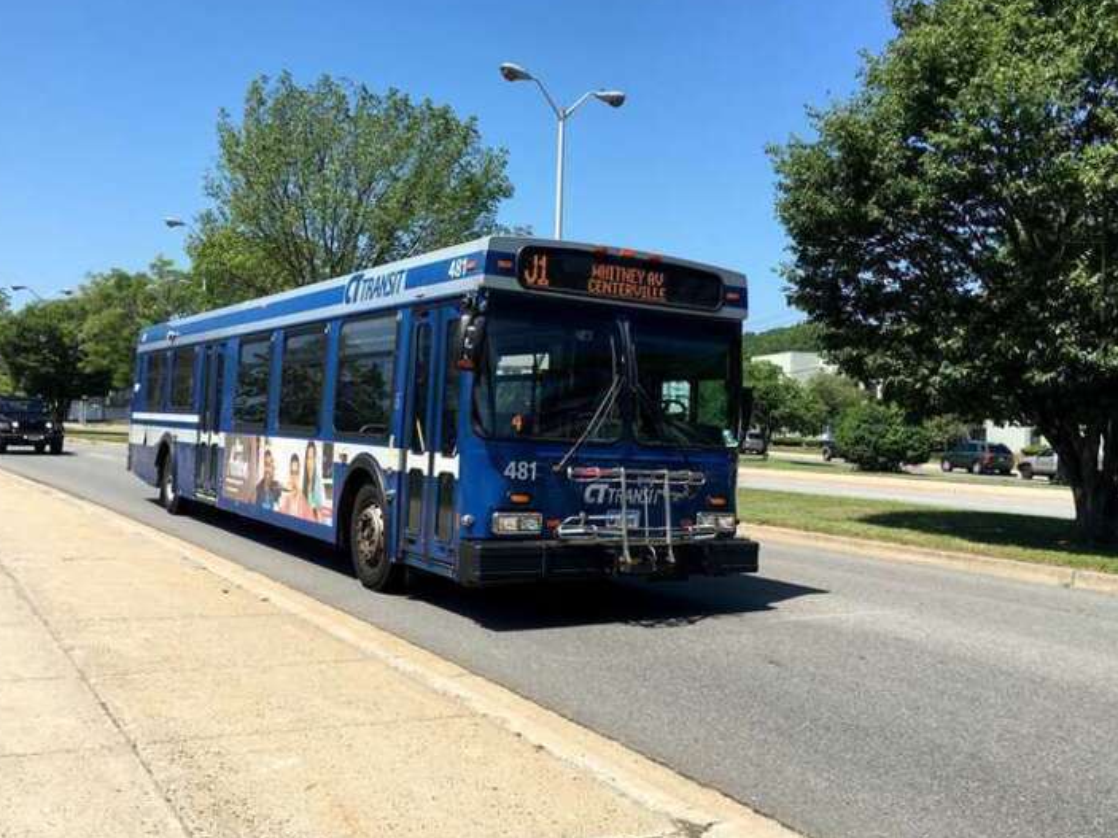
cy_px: 405
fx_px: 1066
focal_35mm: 33
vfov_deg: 42.9
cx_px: 536
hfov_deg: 55.3
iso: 25
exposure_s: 1/1282
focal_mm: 4.15
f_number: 2.2
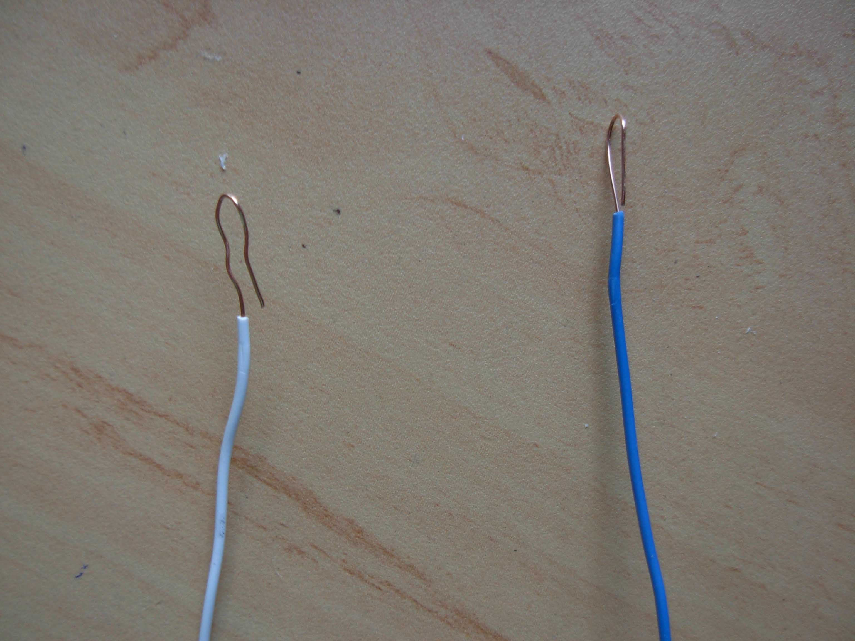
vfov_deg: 37.7
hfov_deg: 49.0
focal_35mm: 38
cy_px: 320
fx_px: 939
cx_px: 428
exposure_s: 1/19
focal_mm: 6.3
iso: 79
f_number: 2.9
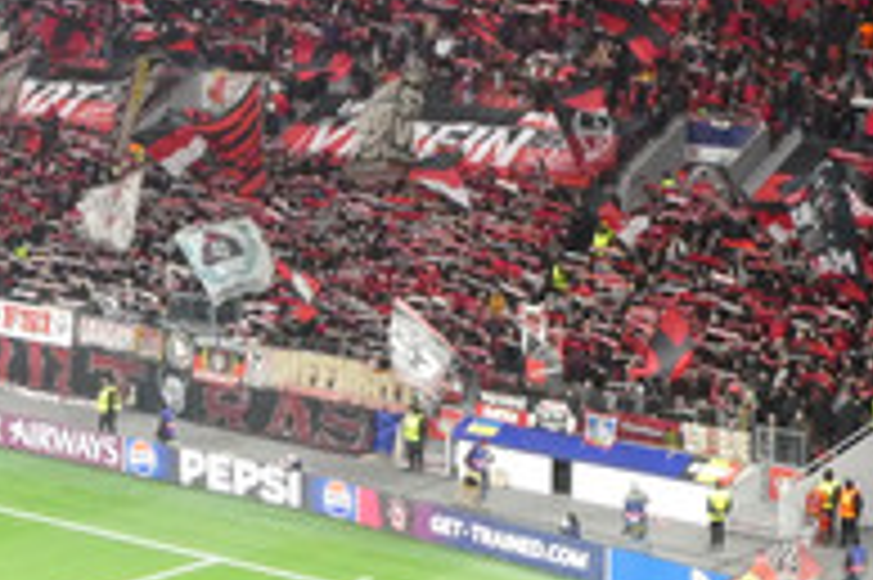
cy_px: 99
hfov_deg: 17.1
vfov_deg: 11.4
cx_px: 410
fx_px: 2907
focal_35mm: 120
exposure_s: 1/80
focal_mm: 6.3
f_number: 3.7
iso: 640
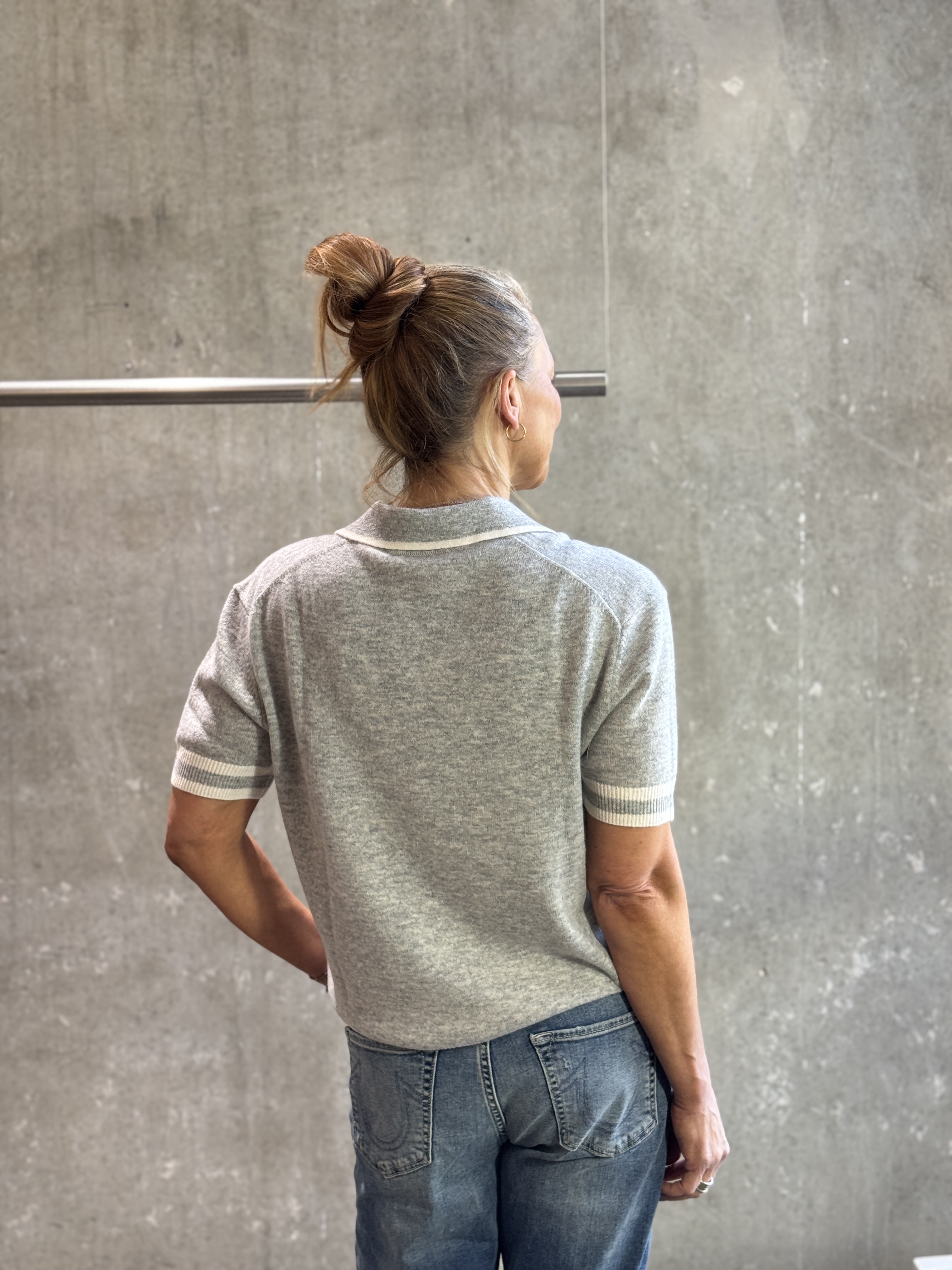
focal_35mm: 48
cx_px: 476
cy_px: 635
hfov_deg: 30.3
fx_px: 1760
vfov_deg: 39.7
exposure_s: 1/100
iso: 80
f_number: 1.78
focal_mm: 6.76
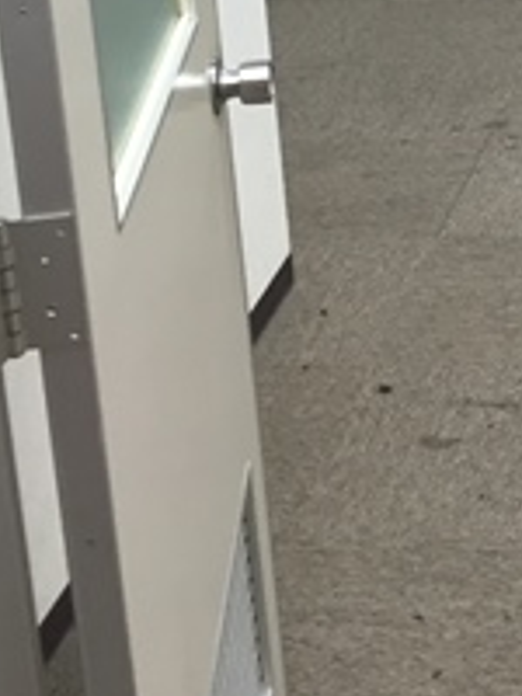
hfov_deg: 15.1
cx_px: 710
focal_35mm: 93
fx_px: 1870
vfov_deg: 19.5
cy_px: -198
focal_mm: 4.15
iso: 64
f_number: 2.2
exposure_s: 1/30
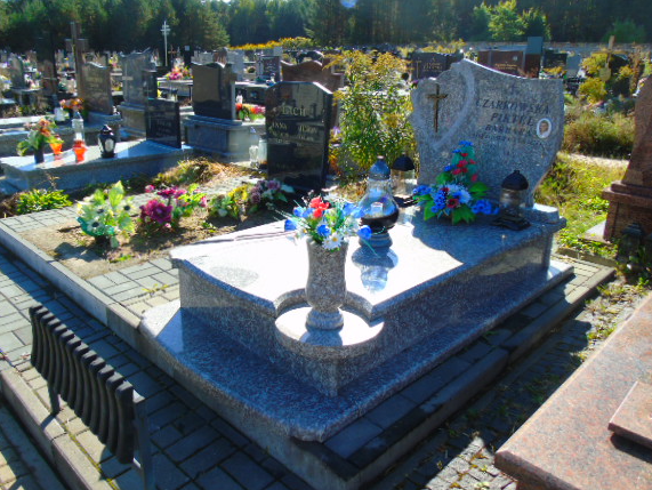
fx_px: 528
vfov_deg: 49.7
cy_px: 226
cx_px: 322
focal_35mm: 28
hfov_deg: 63.4
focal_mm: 4.4
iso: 80
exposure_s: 1/400
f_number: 3.4
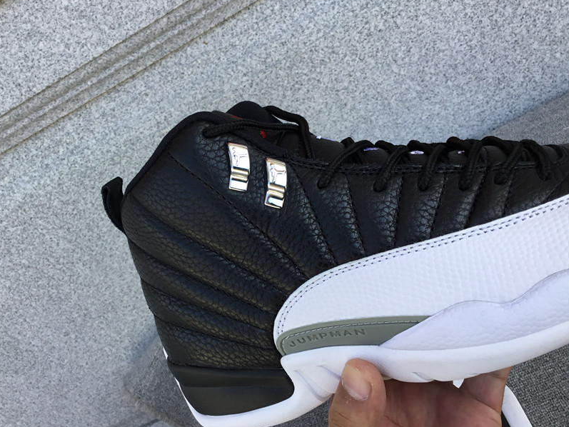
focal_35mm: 35
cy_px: 230
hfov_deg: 52.5
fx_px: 575
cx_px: 249
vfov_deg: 40.7
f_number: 2.4
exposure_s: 1/283
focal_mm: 3.3
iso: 25
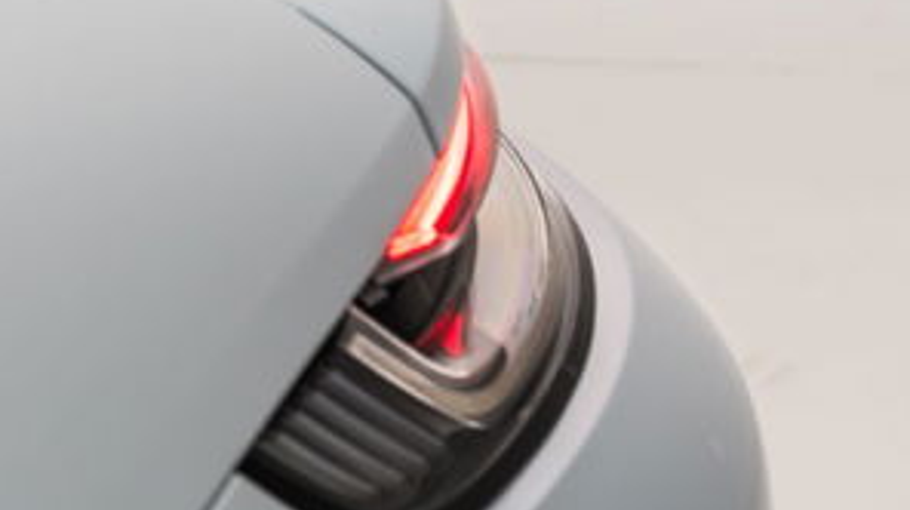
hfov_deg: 9.7
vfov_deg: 5.5
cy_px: -522
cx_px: -504
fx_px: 5177
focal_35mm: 215
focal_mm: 59.2
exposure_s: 1/4
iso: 400
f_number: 6.3
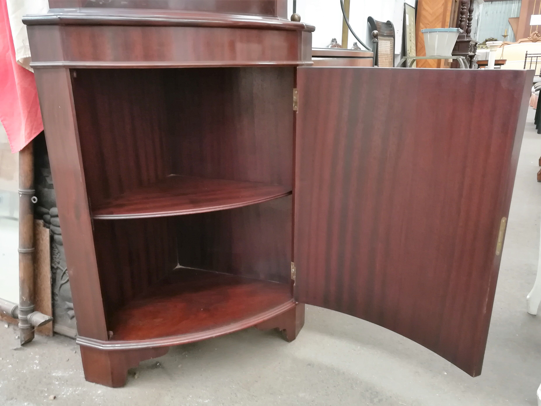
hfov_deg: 67.3
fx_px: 406
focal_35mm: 26
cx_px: 270
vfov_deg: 53.1
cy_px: 203
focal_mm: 3.83
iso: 320
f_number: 2.2
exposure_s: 1/33.3
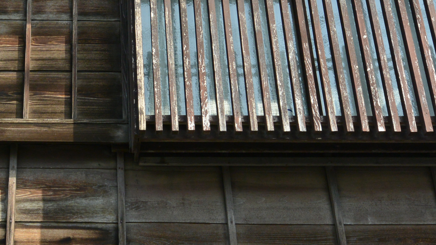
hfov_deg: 28.2
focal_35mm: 73
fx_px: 844
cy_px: 136
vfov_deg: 16.5
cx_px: 71
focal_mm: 13
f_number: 8
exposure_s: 1/125
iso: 160
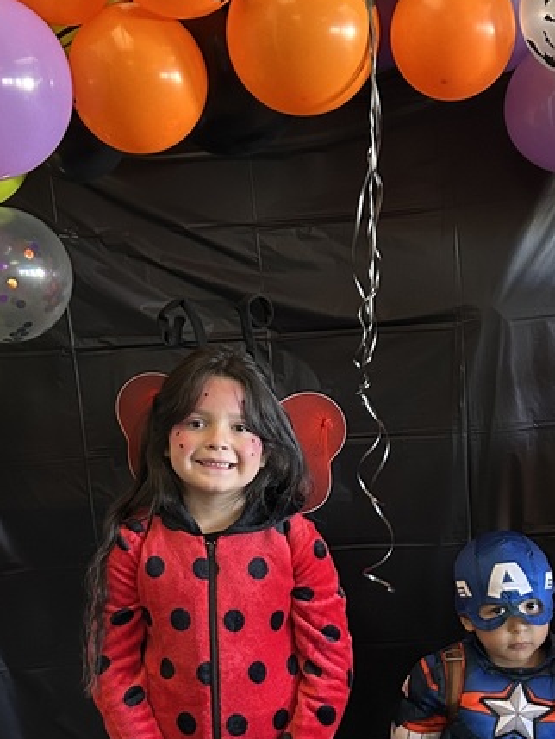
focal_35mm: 62
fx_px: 1325
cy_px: 553
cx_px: 327
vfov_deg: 30.7
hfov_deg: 23.6
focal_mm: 5.7
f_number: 1.5
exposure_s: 1/59
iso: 400
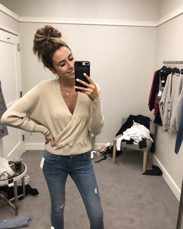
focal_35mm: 30
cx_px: 93
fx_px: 203
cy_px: 112
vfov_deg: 58.8
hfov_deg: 48.5
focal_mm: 3.99
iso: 40
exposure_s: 1/30
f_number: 1.8
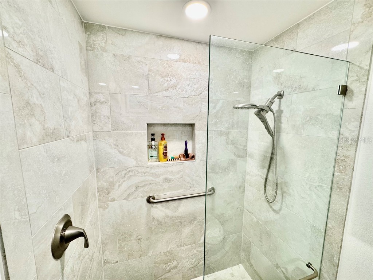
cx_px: 186
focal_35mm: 14
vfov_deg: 85.7
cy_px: 140
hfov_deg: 102.1
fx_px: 151
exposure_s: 1/120
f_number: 2.2
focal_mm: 2.22
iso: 200
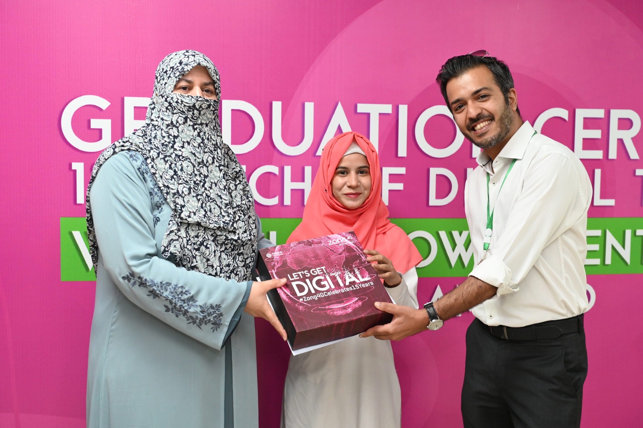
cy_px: 214
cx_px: 322
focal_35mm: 50
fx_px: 892
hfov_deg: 39.6
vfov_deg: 27.0
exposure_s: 1/200
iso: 3200
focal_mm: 50
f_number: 4
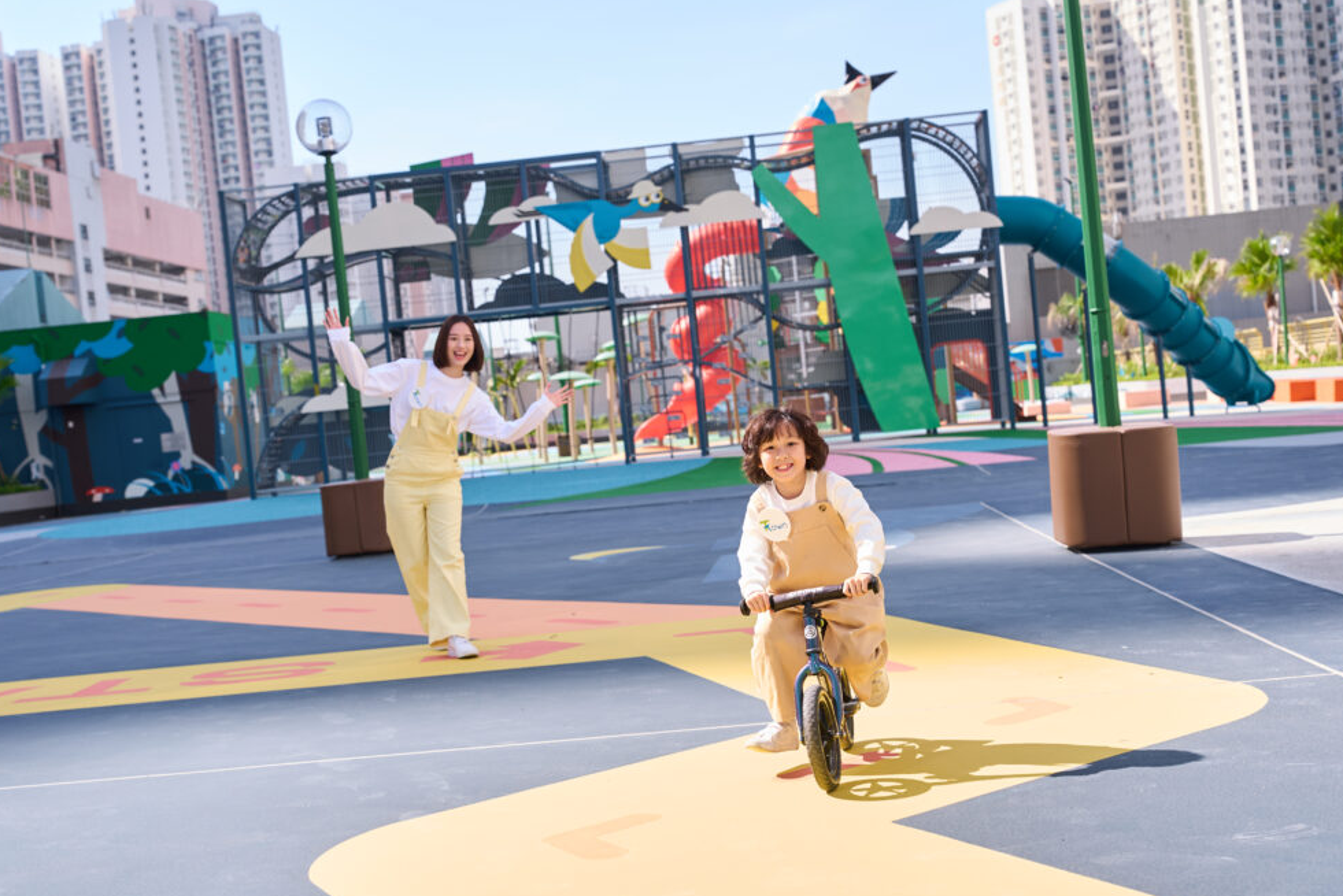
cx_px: 684
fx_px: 1754
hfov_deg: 41.9
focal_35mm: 47
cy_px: 464
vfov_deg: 28.7
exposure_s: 1/640
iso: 125
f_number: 4
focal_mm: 45
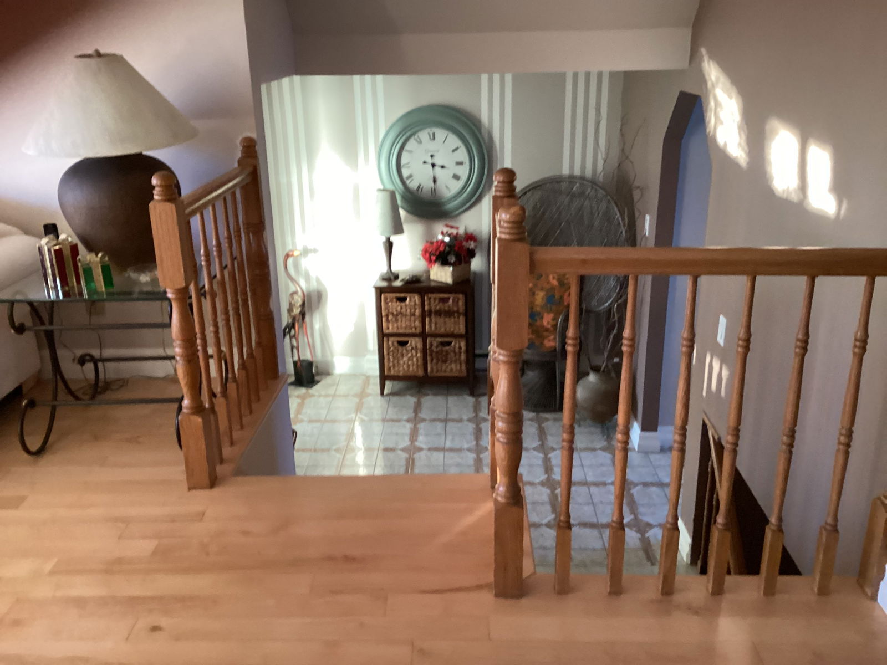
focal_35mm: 31
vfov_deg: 45.4
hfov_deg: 58.4
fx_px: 794
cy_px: 332
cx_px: 444
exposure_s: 1/40
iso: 320
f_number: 2.4
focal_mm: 3.3
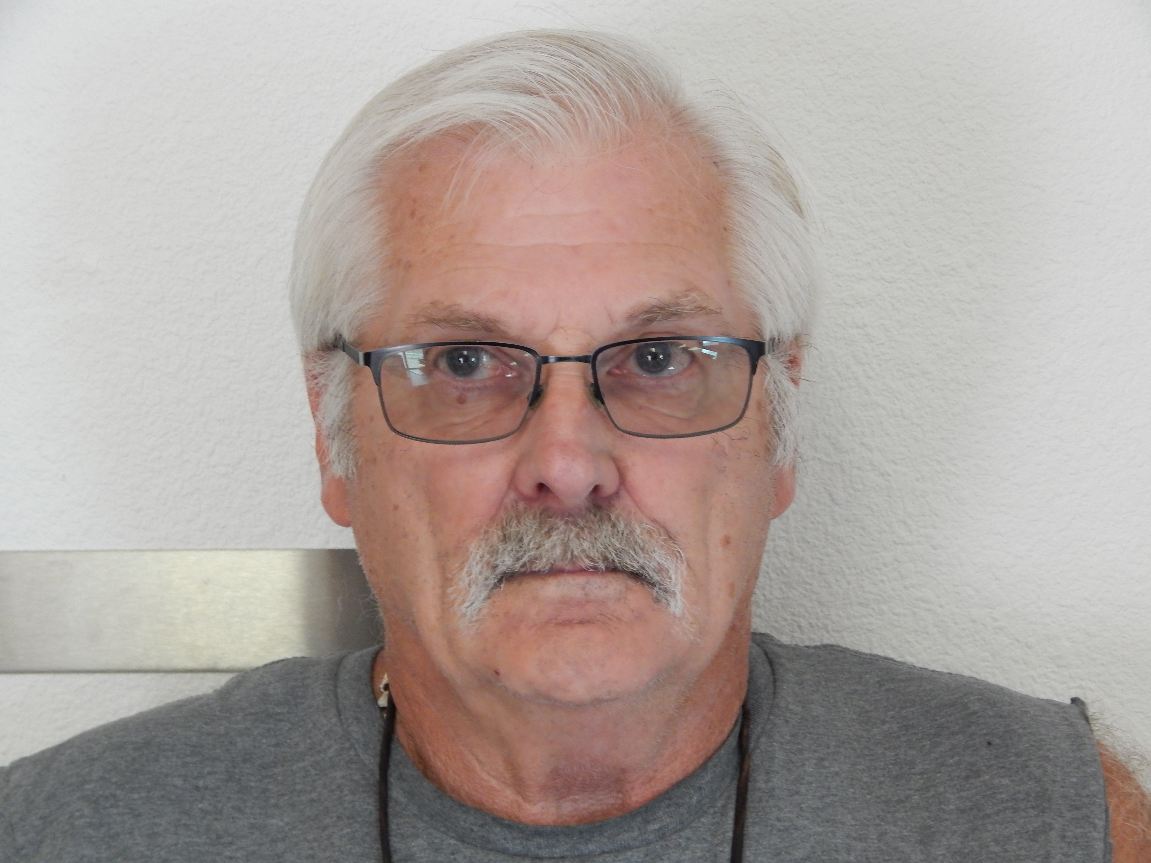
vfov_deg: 11.2
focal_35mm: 132
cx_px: 576
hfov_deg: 14.9
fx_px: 4389
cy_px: 432
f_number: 4.8
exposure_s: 1/20
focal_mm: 23.4
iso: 400
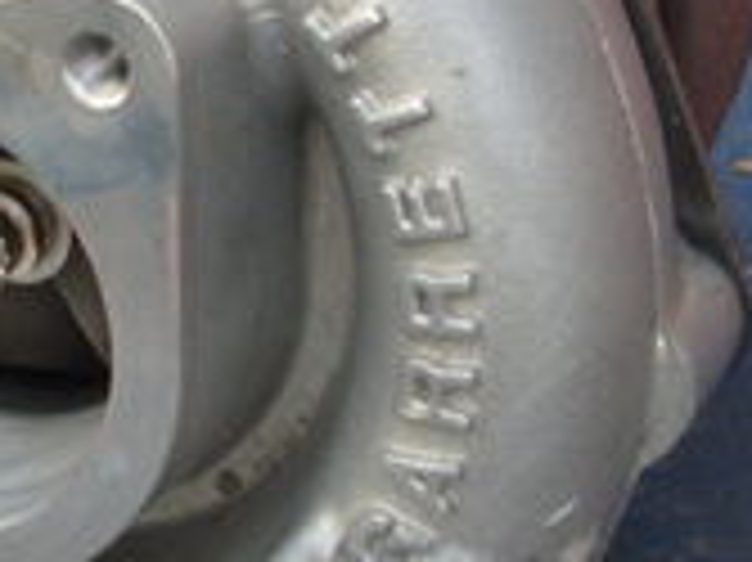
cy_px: 346
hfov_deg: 11.8
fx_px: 3582
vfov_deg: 9.0
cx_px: -77
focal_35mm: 165
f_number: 3
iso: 80
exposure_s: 1/60
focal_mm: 7.2
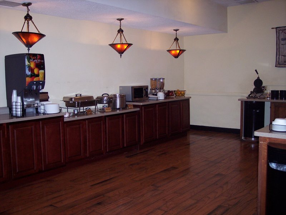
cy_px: 108
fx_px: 322
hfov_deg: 47.9
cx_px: 143
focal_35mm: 39
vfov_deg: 36.8
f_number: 2.8
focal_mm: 8
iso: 140
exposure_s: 1/60
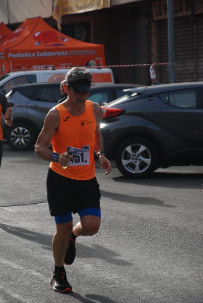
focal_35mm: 150
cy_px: 152
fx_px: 1262
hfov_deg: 9.2
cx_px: 102
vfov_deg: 13.7
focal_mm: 100
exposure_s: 1/1600
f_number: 5.6
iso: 1000
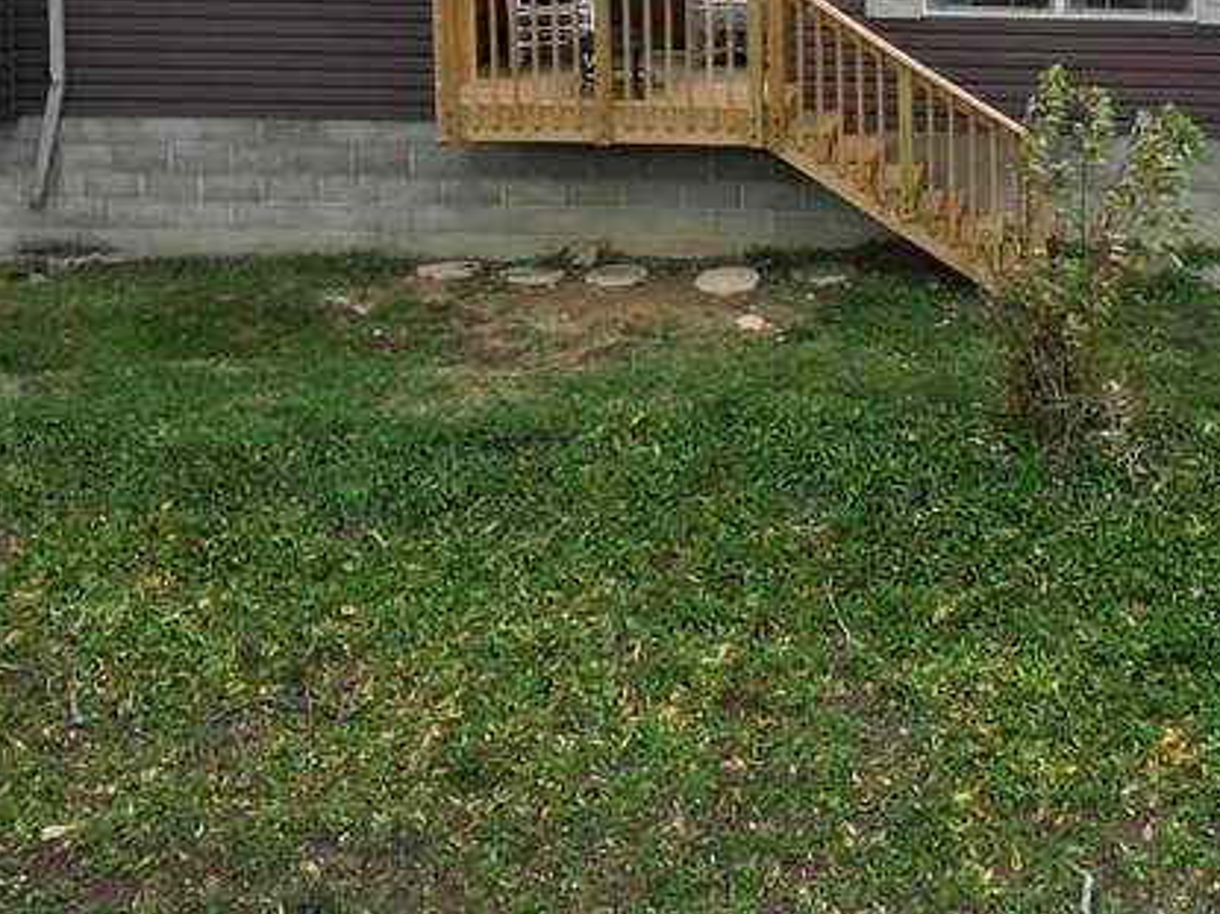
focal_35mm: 74
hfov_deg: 25.7
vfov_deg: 19.4
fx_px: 2607
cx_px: 1052
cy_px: 21
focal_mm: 6.72
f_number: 1.7
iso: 150
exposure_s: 1/1000
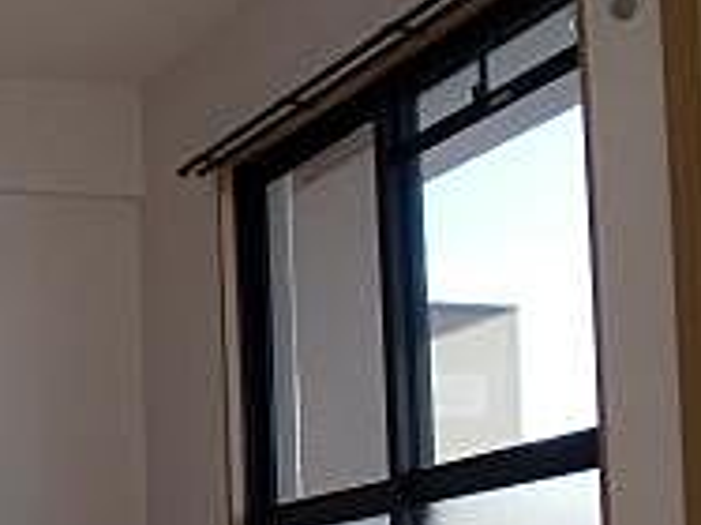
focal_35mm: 96
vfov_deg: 14.8
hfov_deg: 20.1
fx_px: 1943
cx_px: 86
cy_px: 645
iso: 64
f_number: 2.6
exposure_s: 1/400
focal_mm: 4.65
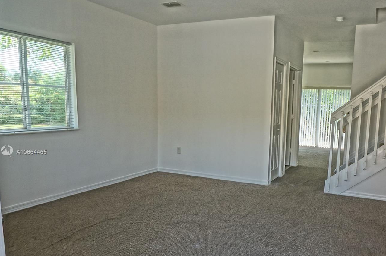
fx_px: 321
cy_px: 152
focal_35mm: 30
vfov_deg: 43.3
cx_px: 240
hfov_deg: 61.2
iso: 640
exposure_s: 1/60
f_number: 7.1
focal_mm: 16
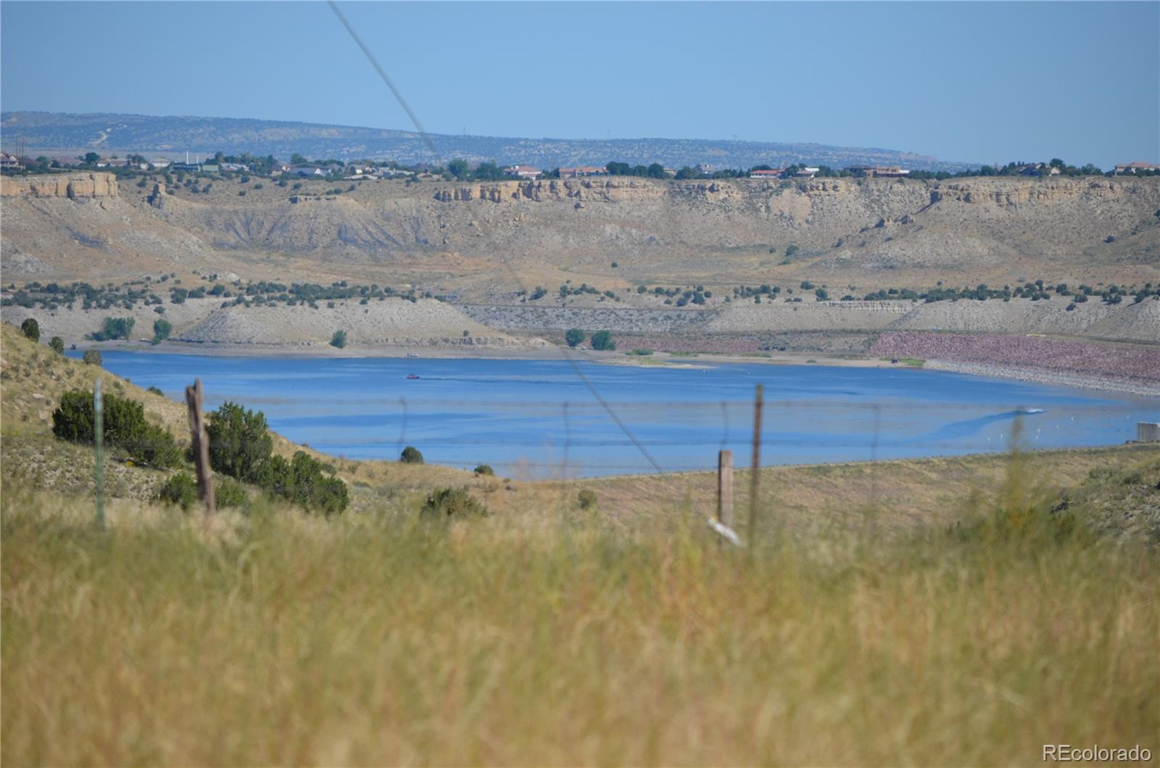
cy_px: 384
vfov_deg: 4.7
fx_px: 9403
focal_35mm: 292
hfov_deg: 7.1
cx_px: 580
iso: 220
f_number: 5.6
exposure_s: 1/2000
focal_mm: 195
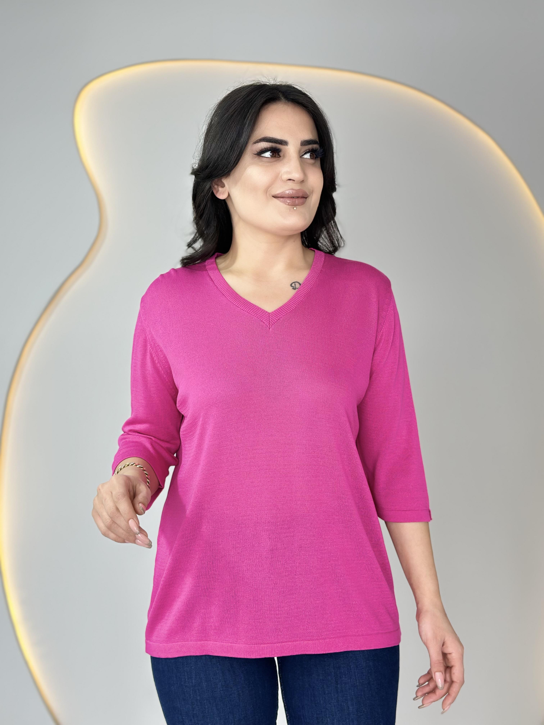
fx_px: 1006
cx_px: 272
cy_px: 362
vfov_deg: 39.7
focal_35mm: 48
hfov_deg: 30.3
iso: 80
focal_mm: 6.86
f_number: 1.78
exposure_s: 1/180
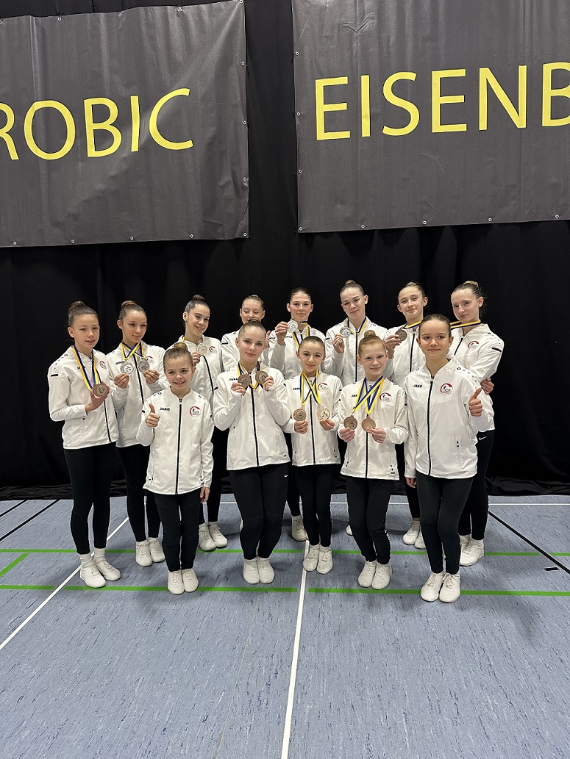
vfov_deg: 71.6
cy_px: 380
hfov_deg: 56.8
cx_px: 285
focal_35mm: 24
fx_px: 527
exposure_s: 1/76
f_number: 1.78
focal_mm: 6.86
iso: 250
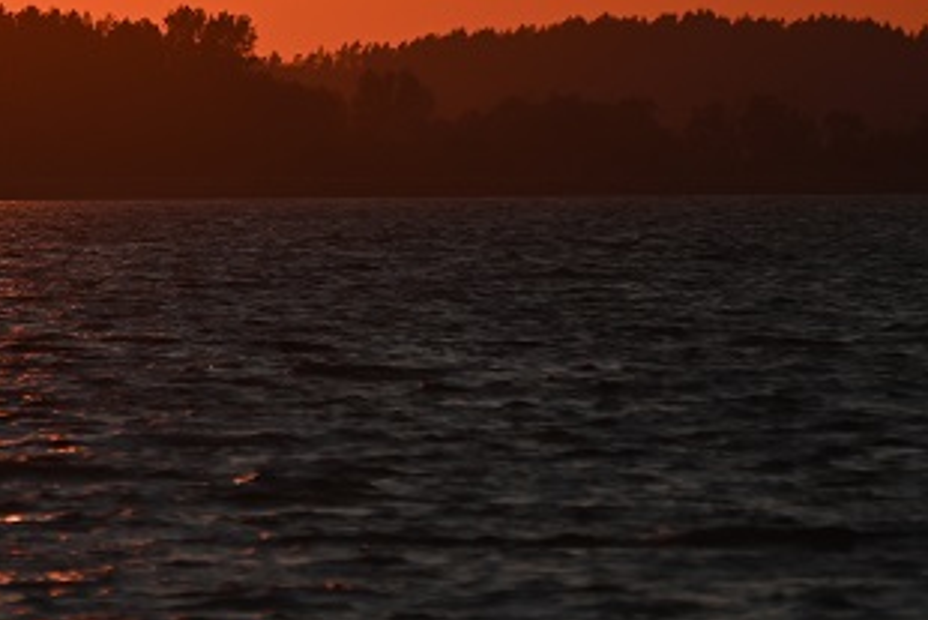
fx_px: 23700
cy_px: 216
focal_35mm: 919
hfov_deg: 2.2
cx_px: -458
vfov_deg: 1.5
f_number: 5.6
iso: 100
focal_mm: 300
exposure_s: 1/1000
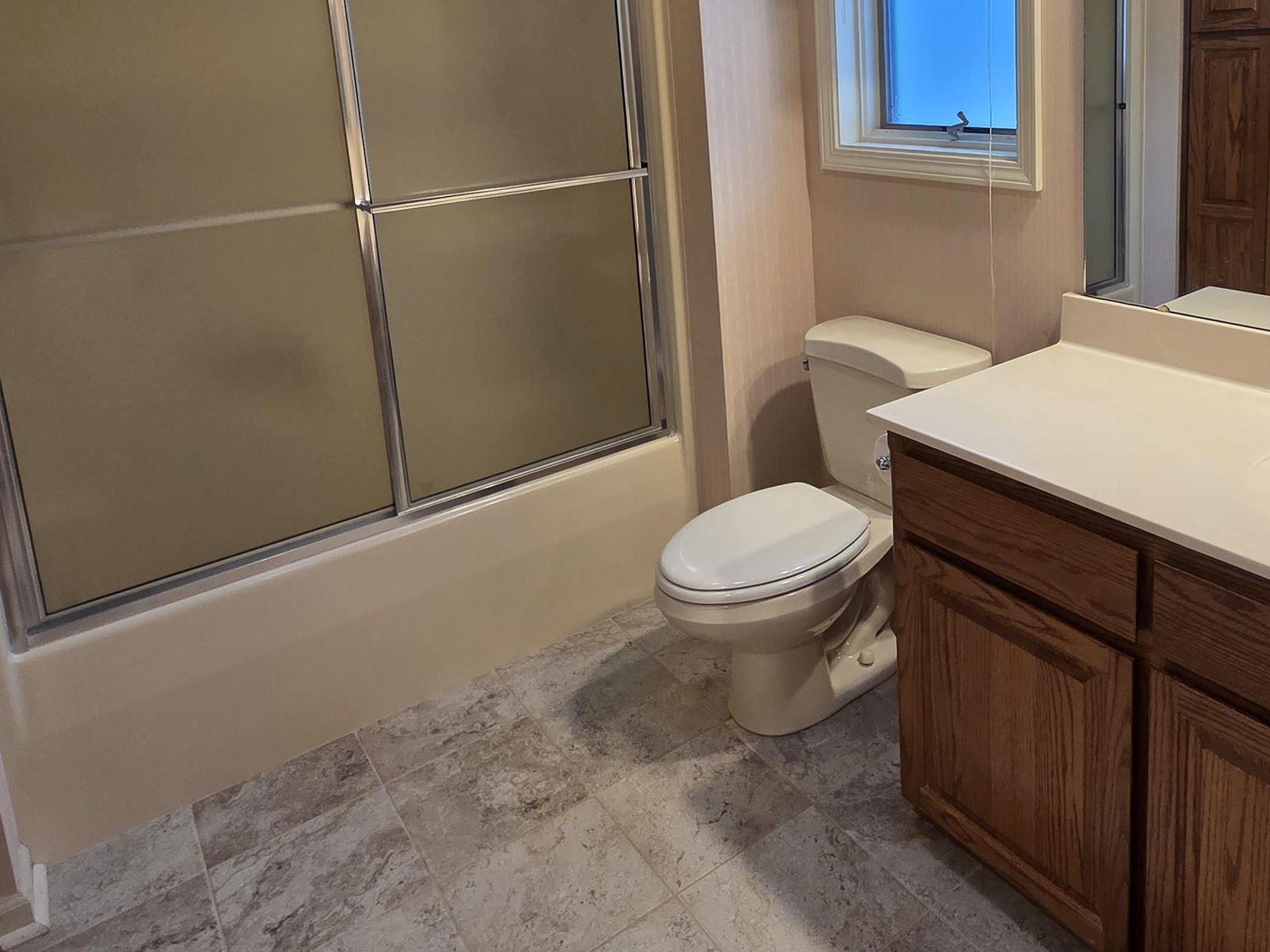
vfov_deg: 54.0
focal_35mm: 24
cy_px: 231
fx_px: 881
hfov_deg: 70.6
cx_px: 784
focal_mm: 2.2
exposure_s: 1/60
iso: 200
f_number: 2.2
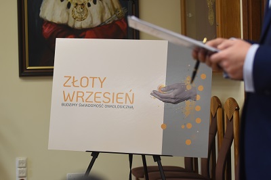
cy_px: 90
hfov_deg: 19.5
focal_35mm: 105
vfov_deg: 13.0
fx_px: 790
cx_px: 136
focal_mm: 70
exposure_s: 1/90
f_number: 4.5
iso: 500
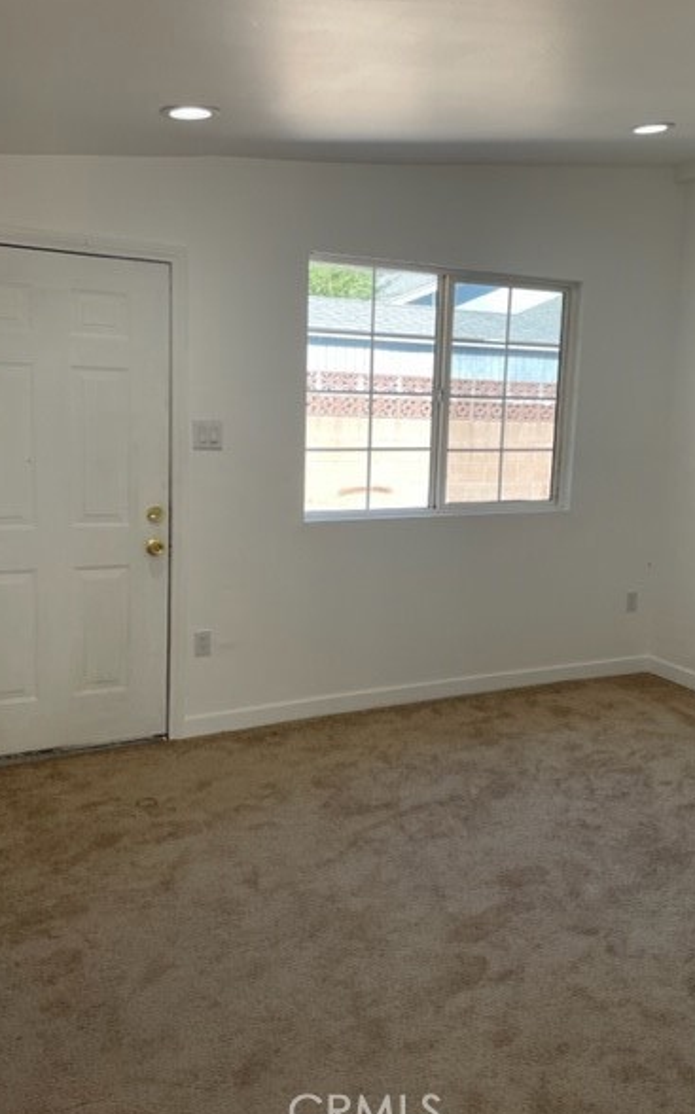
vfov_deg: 62.9
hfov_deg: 41.7
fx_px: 910
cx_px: 401
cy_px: 532
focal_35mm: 30
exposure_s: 1/195
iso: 32
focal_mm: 4.2
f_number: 1.6
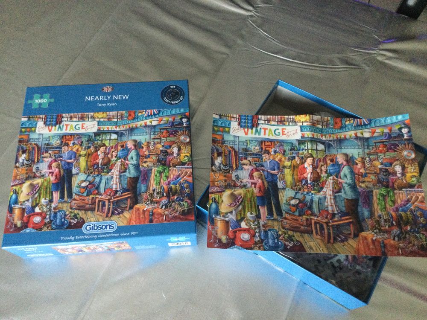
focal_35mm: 31
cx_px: 214
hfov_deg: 58.4
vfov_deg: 45.4
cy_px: 160
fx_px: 382
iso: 250
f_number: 2.4
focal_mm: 3.3
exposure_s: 1/25
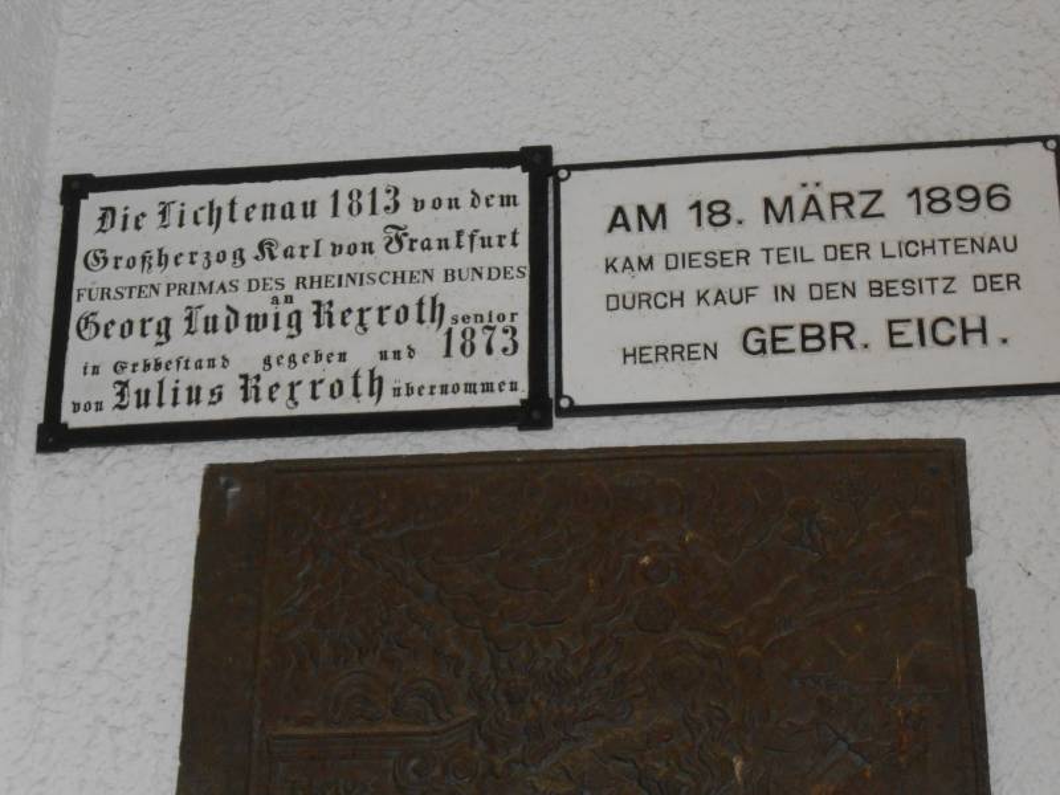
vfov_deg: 20.4
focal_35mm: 72
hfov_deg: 27.0
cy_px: 398
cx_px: 530
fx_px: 2205
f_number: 6
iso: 400
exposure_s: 1/60
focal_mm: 12.8
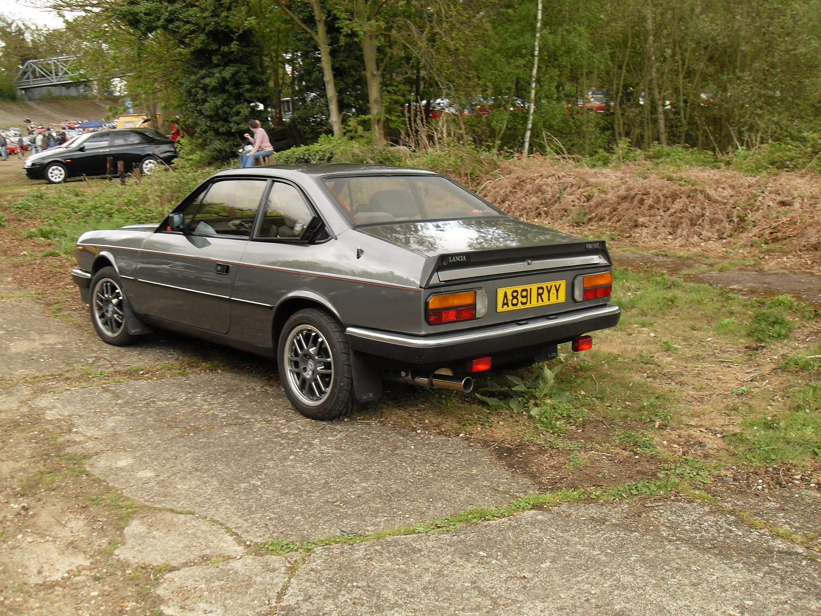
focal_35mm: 37
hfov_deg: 50.1
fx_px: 878
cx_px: 410
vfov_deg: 38.7
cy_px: 308
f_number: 2.8
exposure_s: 1/125
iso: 80
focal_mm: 6.3
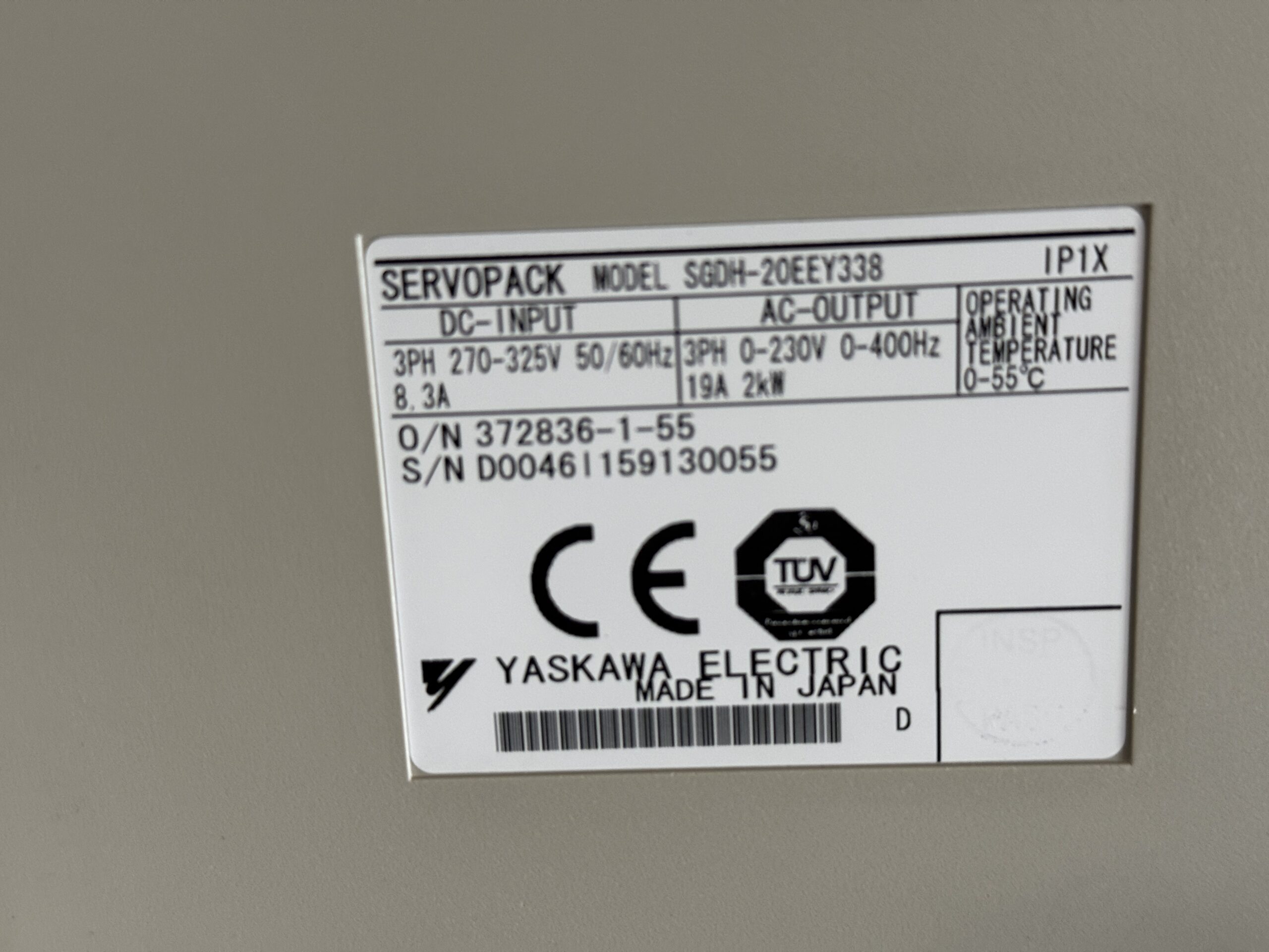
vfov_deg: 30.3
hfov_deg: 39.7
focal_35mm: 48
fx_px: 1760
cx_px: 634
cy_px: 476
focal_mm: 6.76
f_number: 1.78
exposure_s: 1/50
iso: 125
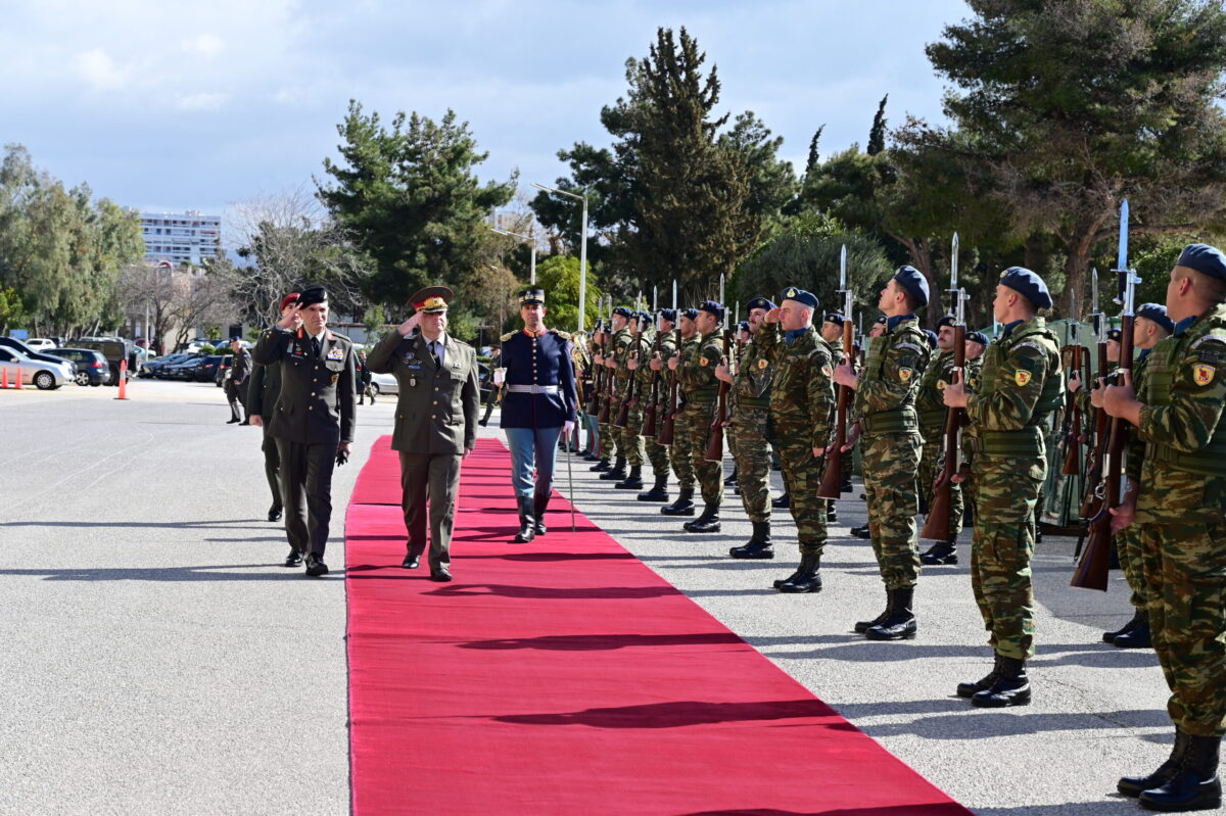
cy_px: 408
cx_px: 613
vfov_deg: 21.6
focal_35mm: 63
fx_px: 2145
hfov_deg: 31.9
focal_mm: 63
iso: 200
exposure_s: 1/400
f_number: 7.1
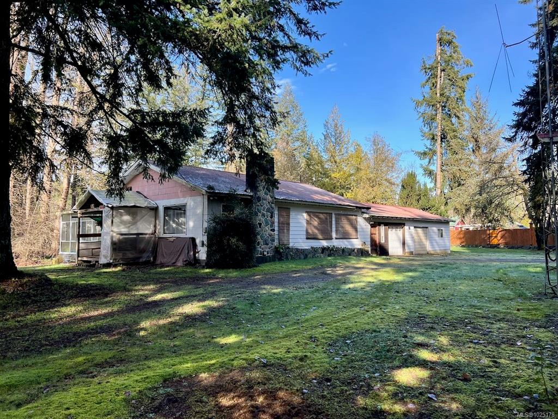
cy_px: 210
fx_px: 419
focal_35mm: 26
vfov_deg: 53.1
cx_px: 279
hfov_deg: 67.3
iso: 50
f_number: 1.5
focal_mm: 5.7
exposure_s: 1/894
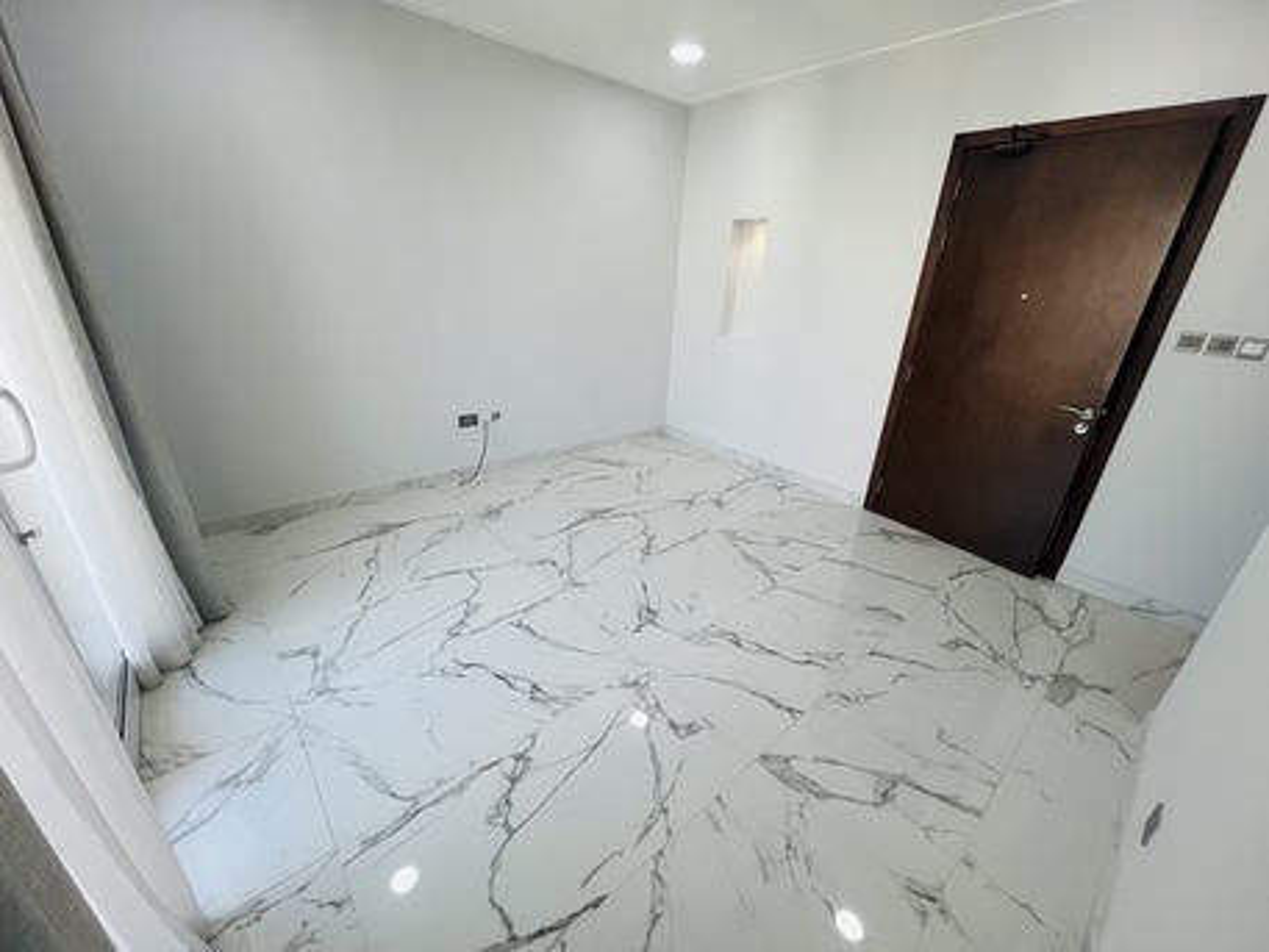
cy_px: 476
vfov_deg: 89.9
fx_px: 477
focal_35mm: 13
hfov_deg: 106.2
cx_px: 634
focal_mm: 1.57
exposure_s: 1/100
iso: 50
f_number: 1.8
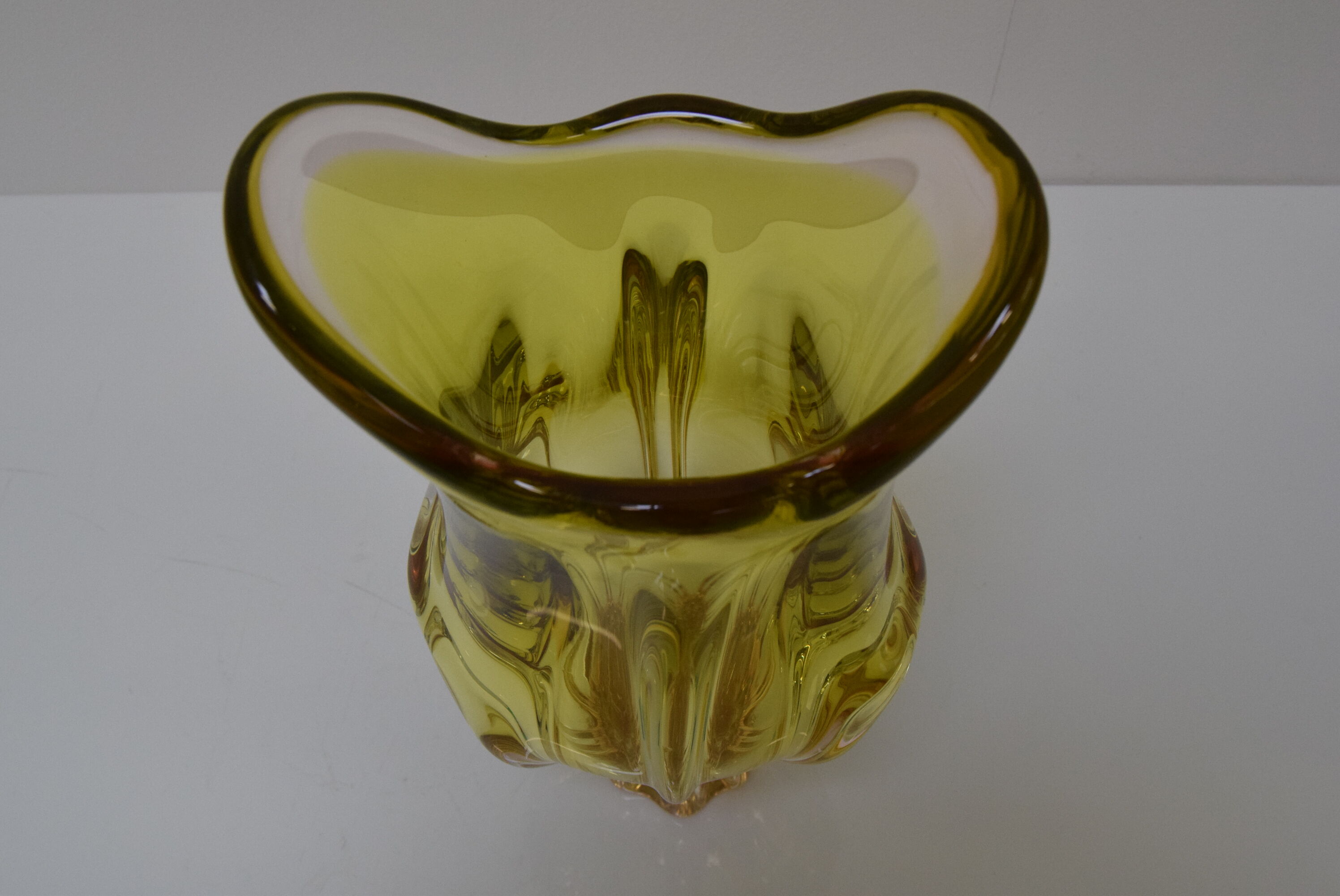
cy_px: 448
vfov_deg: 34.3
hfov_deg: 49.5
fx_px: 1453
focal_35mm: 39
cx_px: 670
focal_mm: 26
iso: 1600
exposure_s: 1/320
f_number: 9
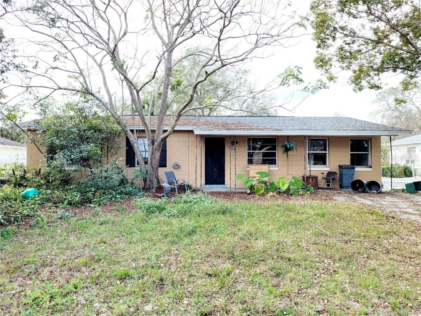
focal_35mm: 26
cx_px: 210
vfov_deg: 53.1
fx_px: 316
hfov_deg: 67.3
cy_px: 158
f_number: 1.8
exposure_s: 1/323
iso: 40
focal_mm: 5.4
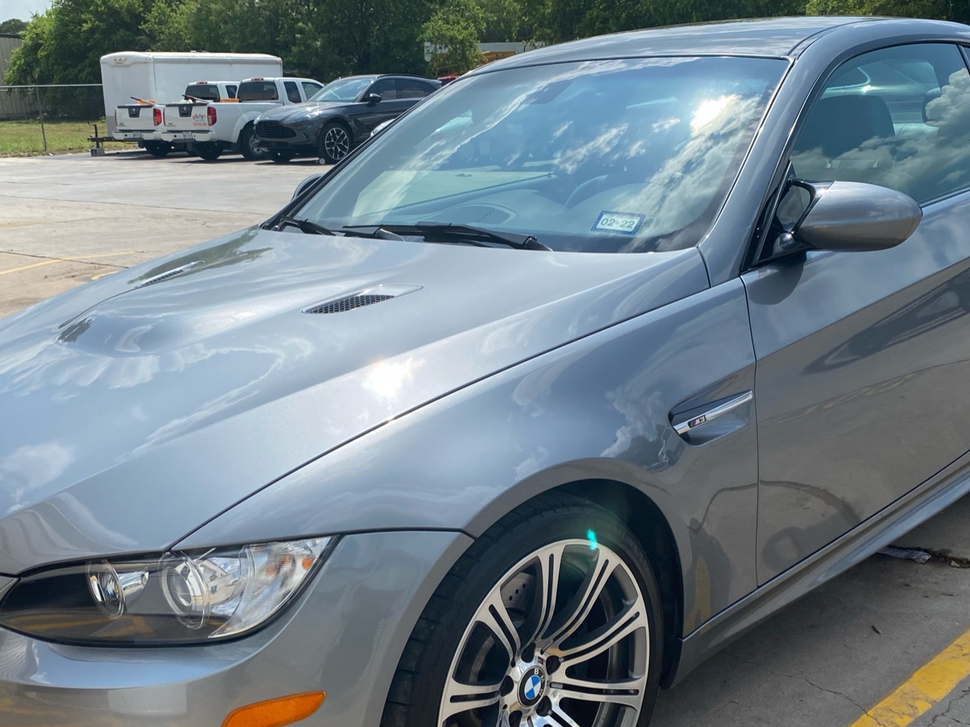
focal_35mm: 41
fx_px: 1149
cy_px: 478
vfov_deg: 34.8
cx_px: 486
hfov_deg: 45.8
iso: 32
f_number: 1.8
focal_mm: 4.25
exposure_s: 1/3300
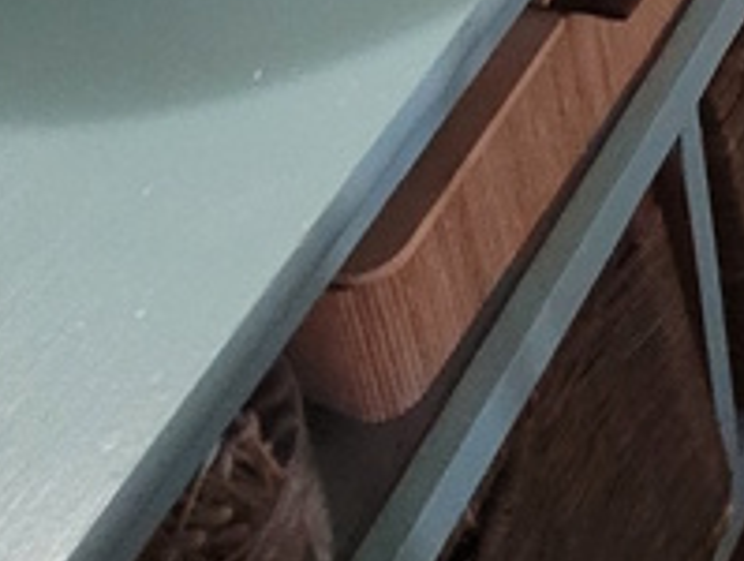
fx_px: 1572
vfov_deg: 12.8
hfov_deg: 21.2
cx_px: 1200
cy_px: -942
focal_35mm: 73
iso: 400
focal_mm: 1.74
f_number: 2.2
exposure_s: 1/33
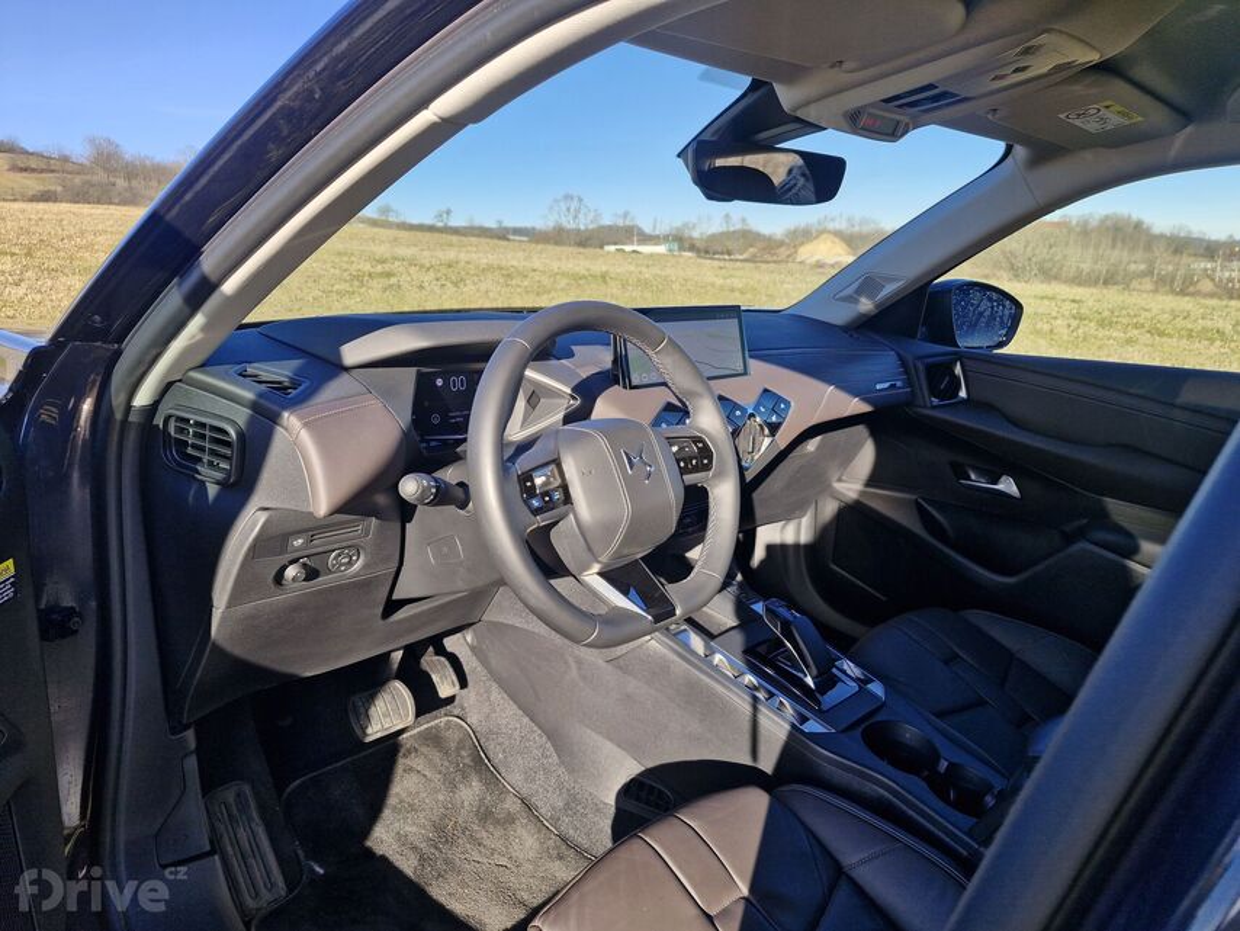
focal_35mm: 23
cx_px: 620
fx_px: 824
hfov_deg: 73.9
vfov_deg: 58.9
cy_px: 466
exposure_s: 1/477
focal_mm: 5.54
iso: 50
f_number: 1.8
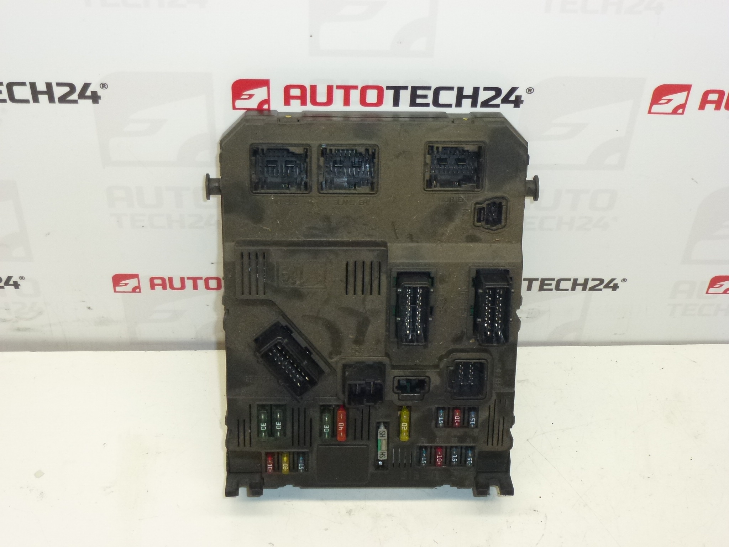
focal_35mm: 52
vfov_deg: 28.0
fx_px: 1095
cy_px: 274
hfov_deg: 36.8
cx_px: 364
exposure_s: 1/125
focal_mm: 9.4
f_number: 4.3
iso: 400
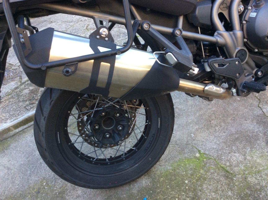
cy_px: 100
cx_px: 134
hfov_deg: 56.9
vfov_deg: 44.1
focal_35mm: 32
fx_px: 247
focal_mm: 3.3
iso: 50
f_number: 2.4
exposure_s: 1/50
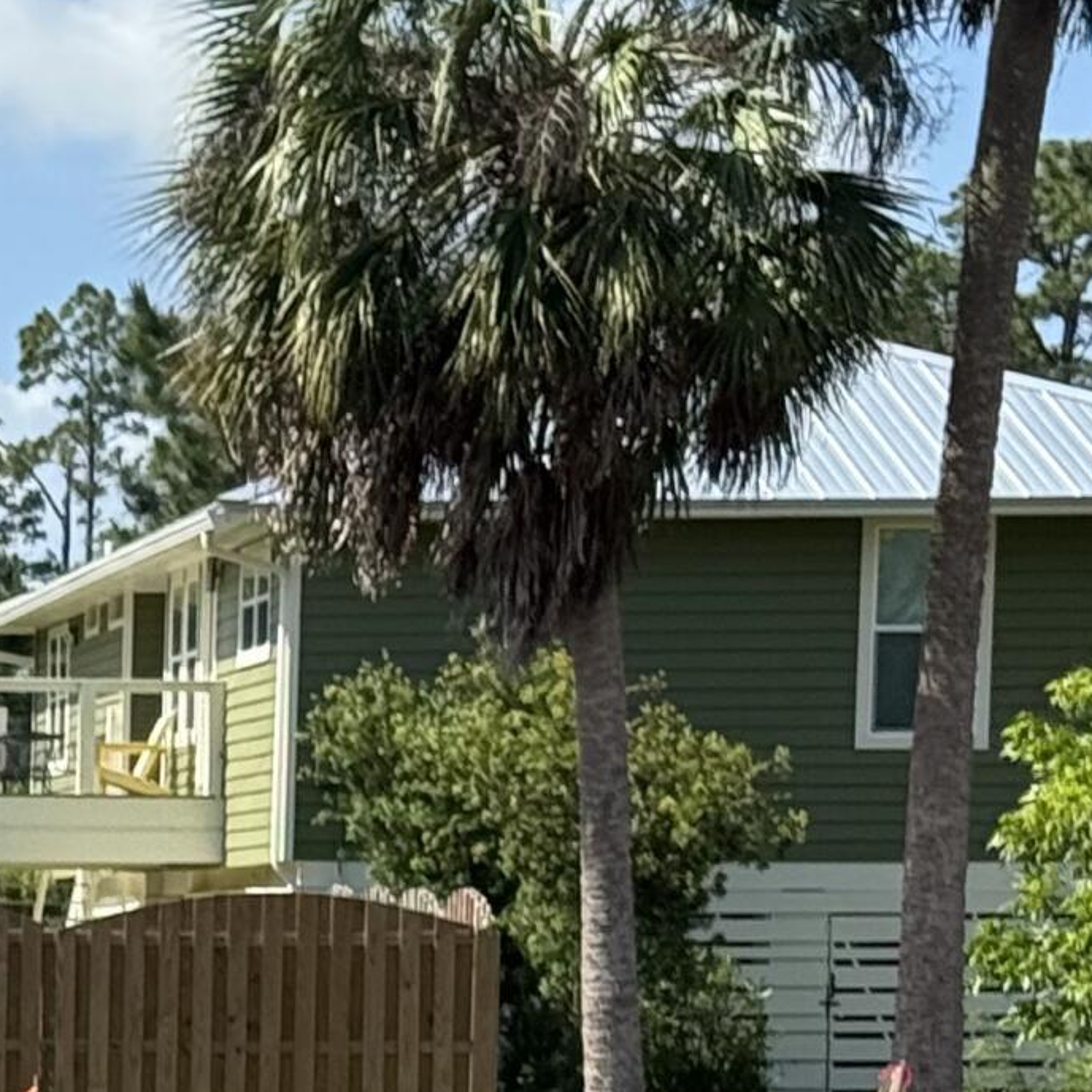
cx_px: -1235
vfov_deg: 9.3
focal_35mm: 185
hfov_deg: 8.8
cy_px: 1322
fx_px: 6603
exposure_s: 1/3891
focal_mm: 6.76
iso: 80
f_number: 1.78
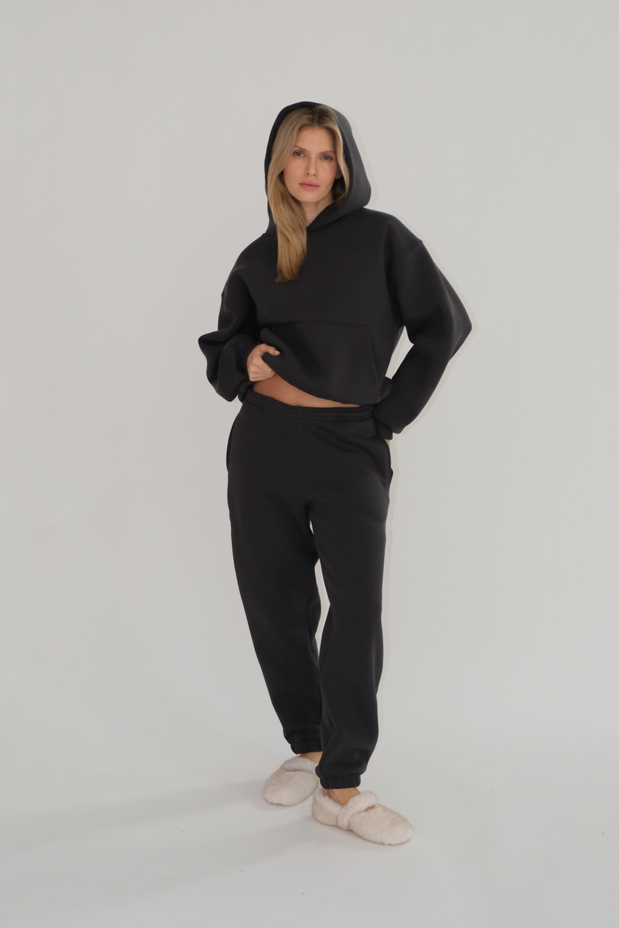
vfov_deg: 48.5
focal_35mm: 40
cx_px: 310
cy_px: 464
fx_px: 1031
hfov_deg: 33.4
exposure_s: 1/70
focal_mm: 26.4
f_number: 4.4
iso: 3200
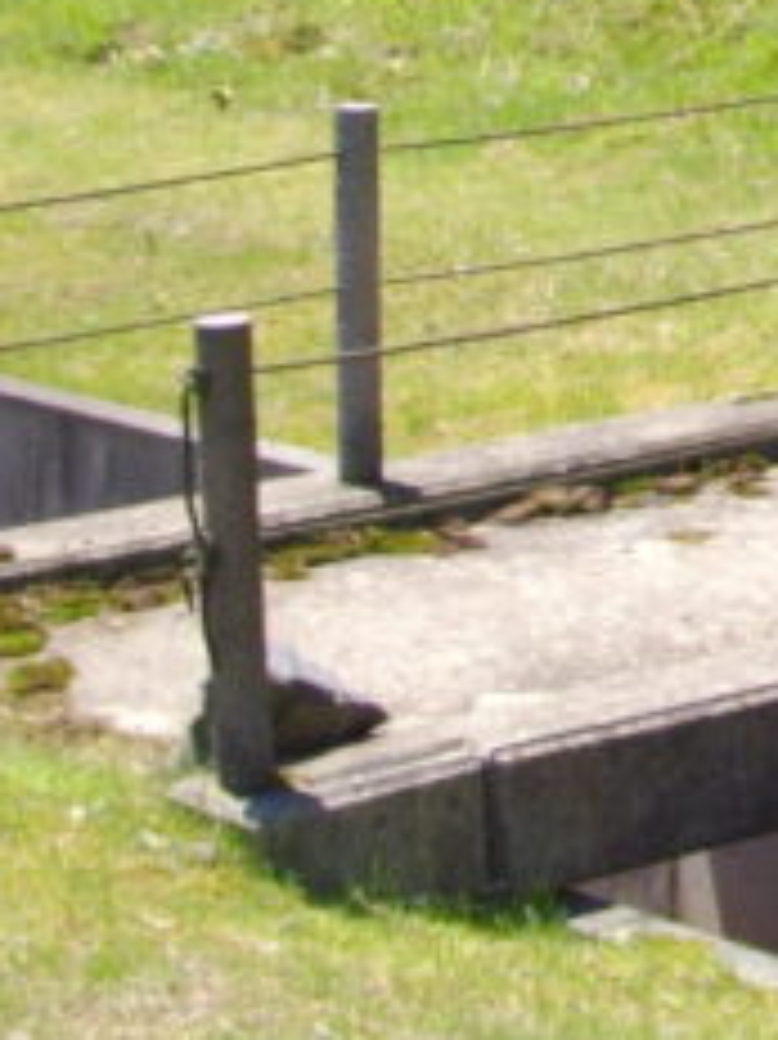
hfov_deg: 8.8
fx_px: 4919
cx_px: 1178
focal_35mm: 164
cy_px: -320
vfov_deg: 11.7
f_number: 5.6
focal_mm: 6.2
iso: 100
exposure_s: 1/160
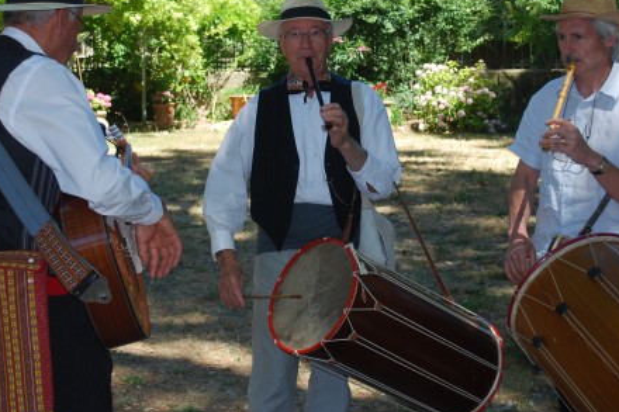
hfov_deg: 28.9
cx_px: 297
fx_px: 1203
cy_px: 123
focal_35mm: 70
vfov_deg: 19.4
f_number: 5
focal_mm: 32
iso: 100
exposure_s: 1/160
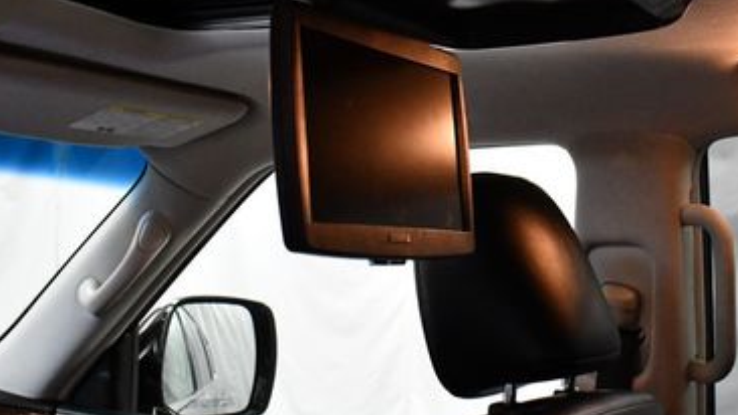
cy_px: 93
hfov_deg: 31.5
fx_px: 1292
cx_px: 526
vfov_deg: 18.1
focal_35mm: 66
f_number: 3.5
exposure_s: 1/125
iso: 3200
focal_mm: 18
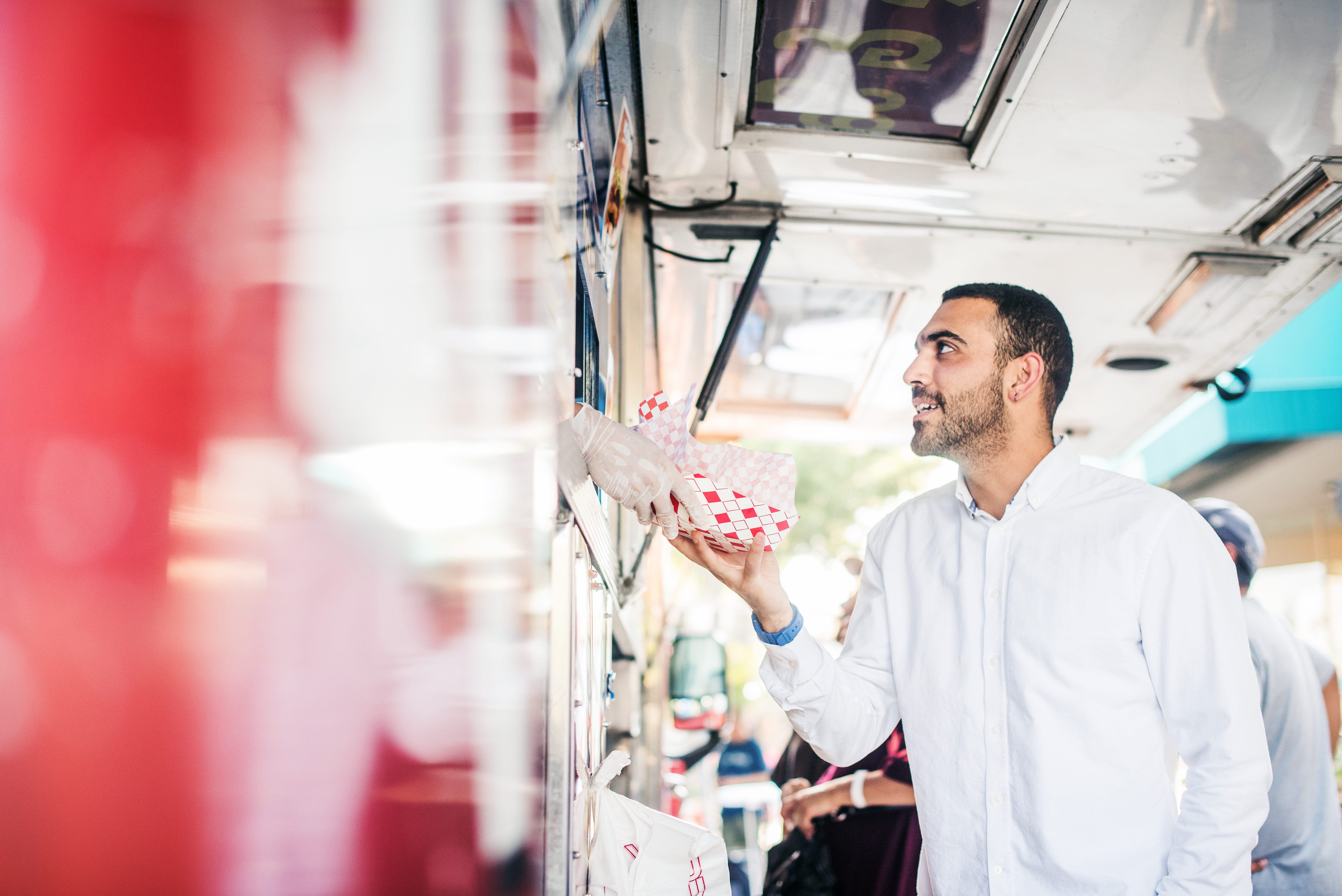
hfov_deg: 39.6
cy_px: 448
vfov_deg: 27.0
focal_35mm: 50
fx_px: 1864
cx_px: 671
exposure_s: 1/500
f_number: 2.4
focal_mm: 50
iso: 800
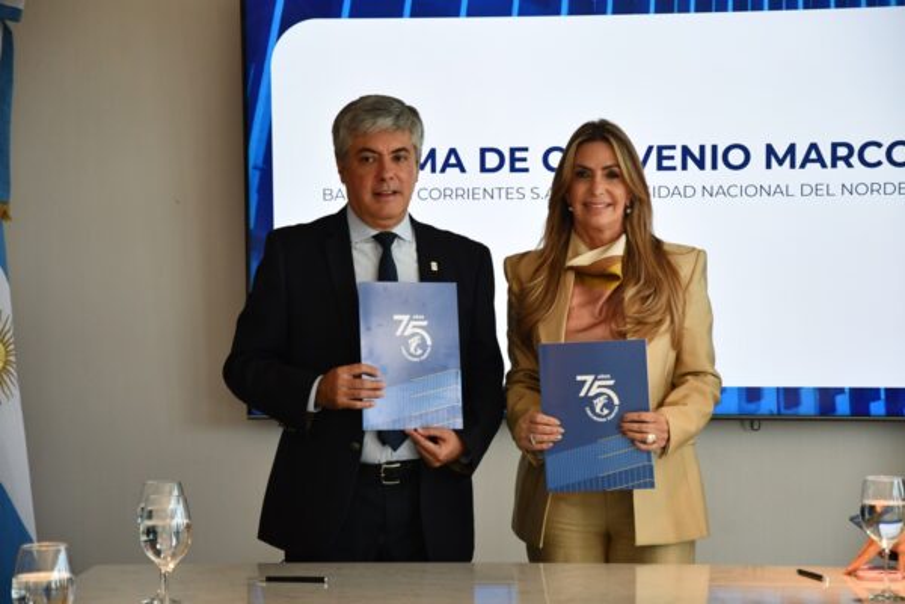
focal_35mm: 135
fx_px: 3393
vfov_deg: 10.2
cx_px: 452
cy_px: 302
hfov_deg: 15.2
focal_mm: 90
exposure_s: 1/125
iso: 1100
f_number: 5.6
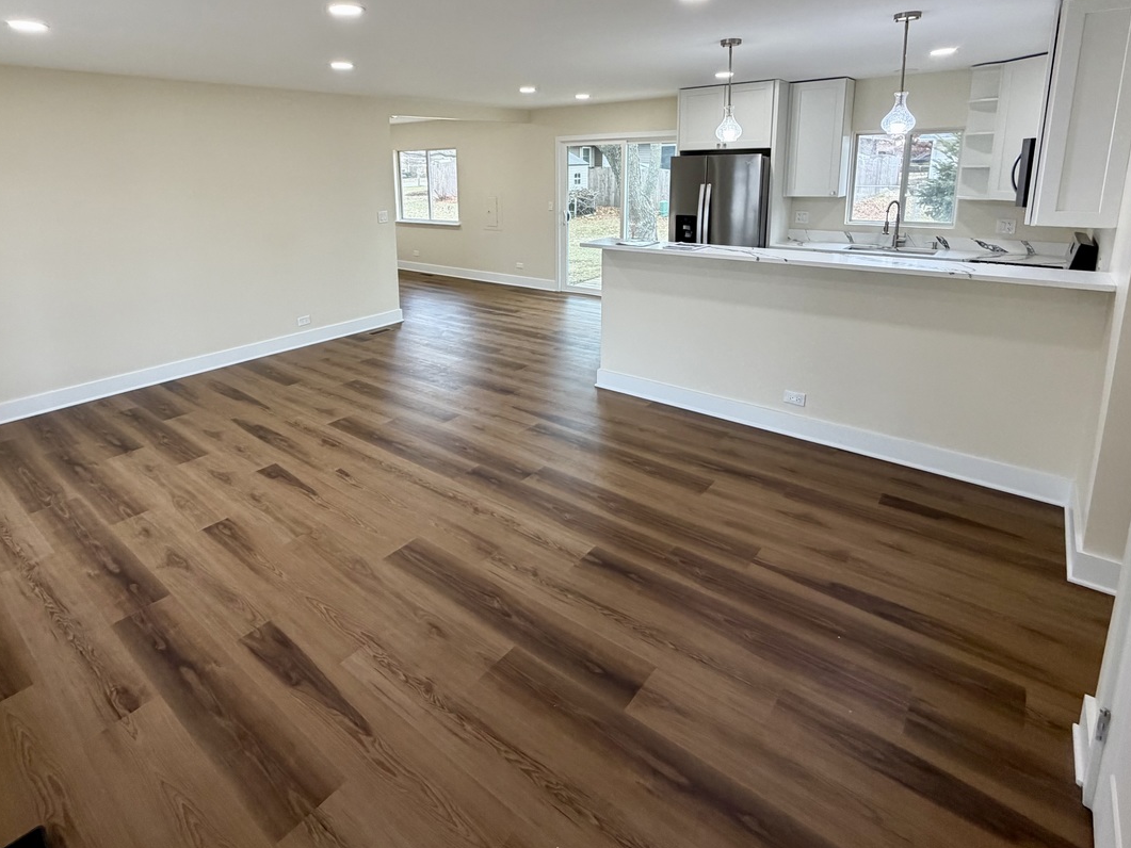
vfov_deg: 66.9
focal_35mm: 19
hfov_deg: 84.4
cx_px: 514
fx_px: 621
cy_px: 284
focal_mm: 2.22
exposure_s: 1/120
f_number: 2.2
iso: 200
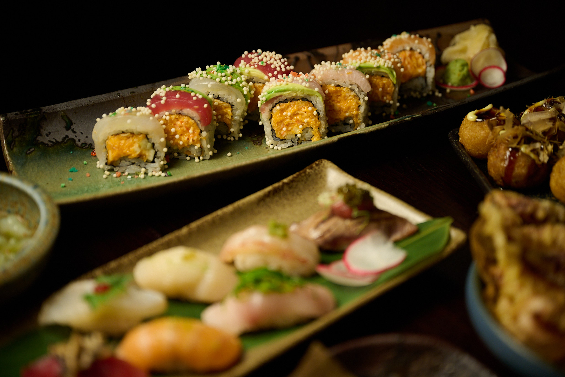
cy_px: 188
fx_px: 1098
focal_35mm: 70
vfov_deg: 19.5
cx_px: 282
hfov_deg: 28.8
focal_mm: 70
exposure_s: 1/500
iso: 1250
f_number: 2.8
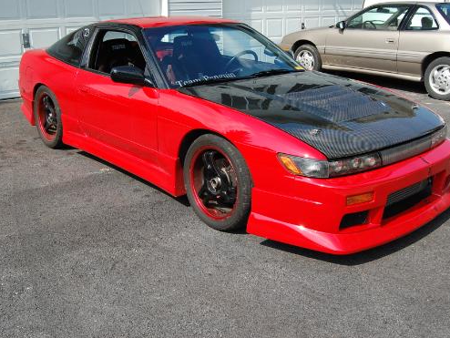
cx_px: 230
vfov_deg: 35.1
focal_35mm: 41
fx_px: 533
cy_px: 148
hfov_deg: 45.8
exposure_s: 1/250
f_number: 8
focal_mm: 22
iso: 200
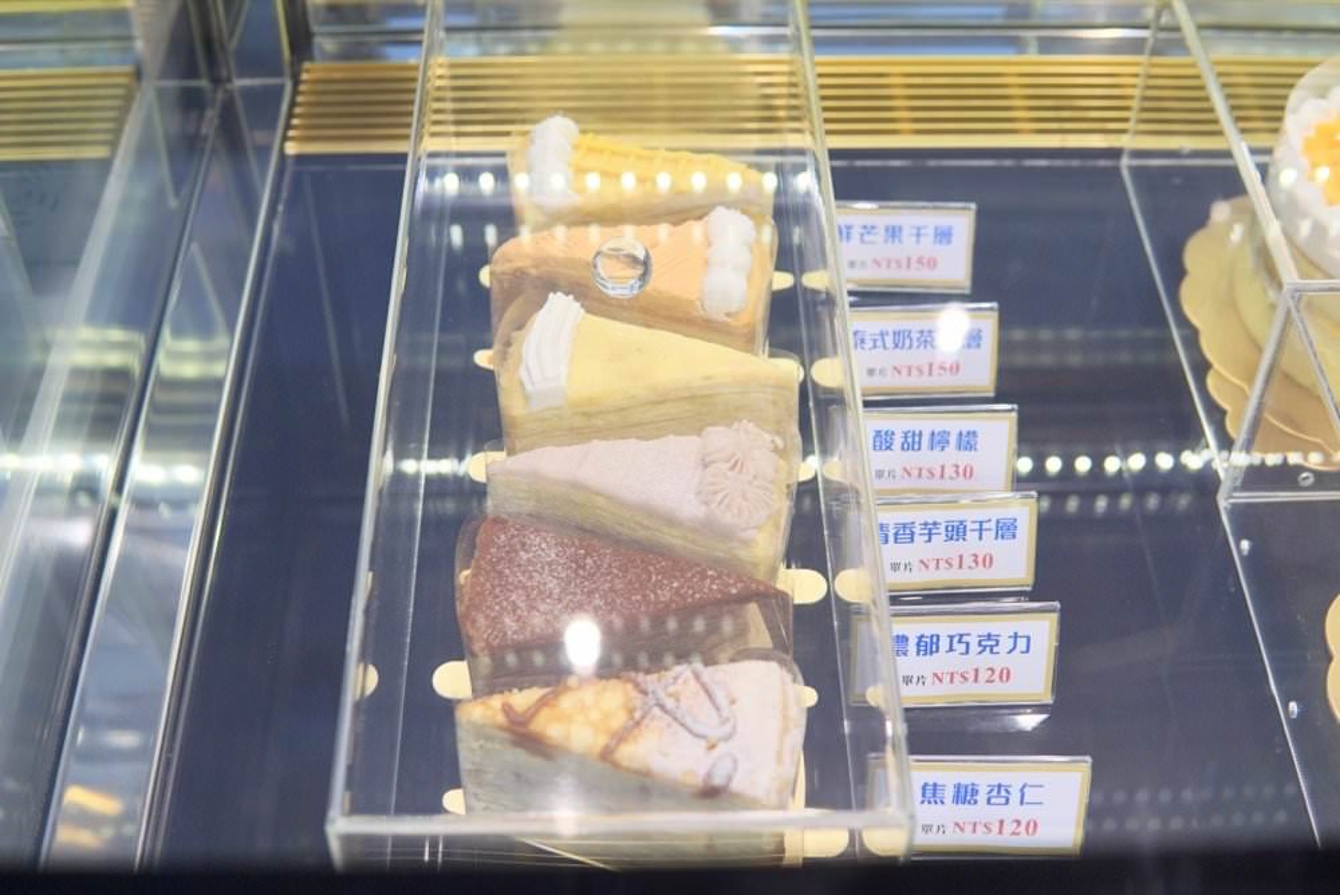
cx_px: 670
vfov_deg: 29.9
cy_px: 448
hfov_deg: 43.6
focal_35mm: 45
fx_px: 1676
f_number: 4
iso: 320
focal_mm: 30
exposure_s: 1/160
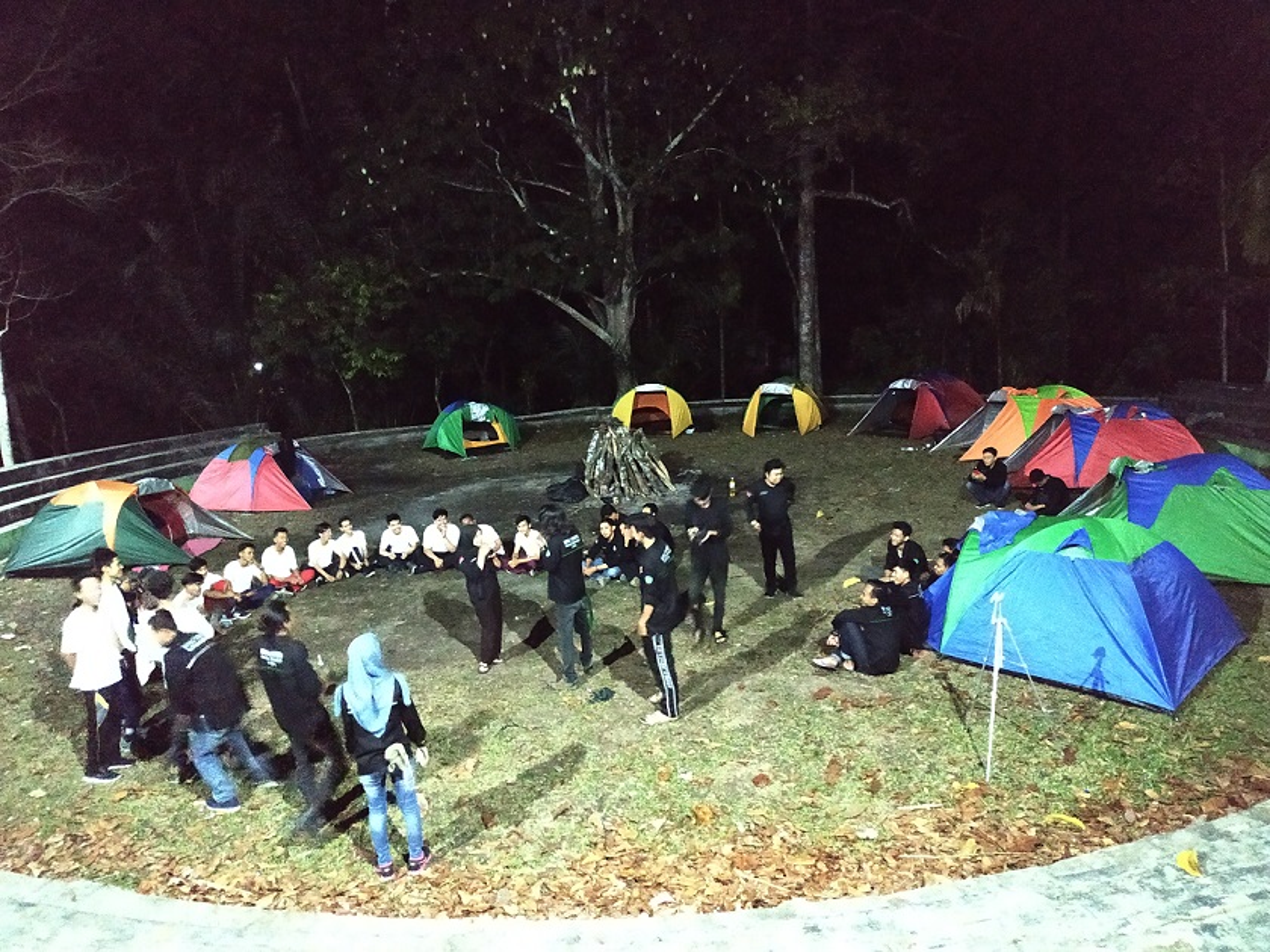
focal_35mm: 24
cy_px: 476
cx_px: 635
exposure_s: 1/12
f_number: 1.9
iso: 9600
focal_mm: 3.94
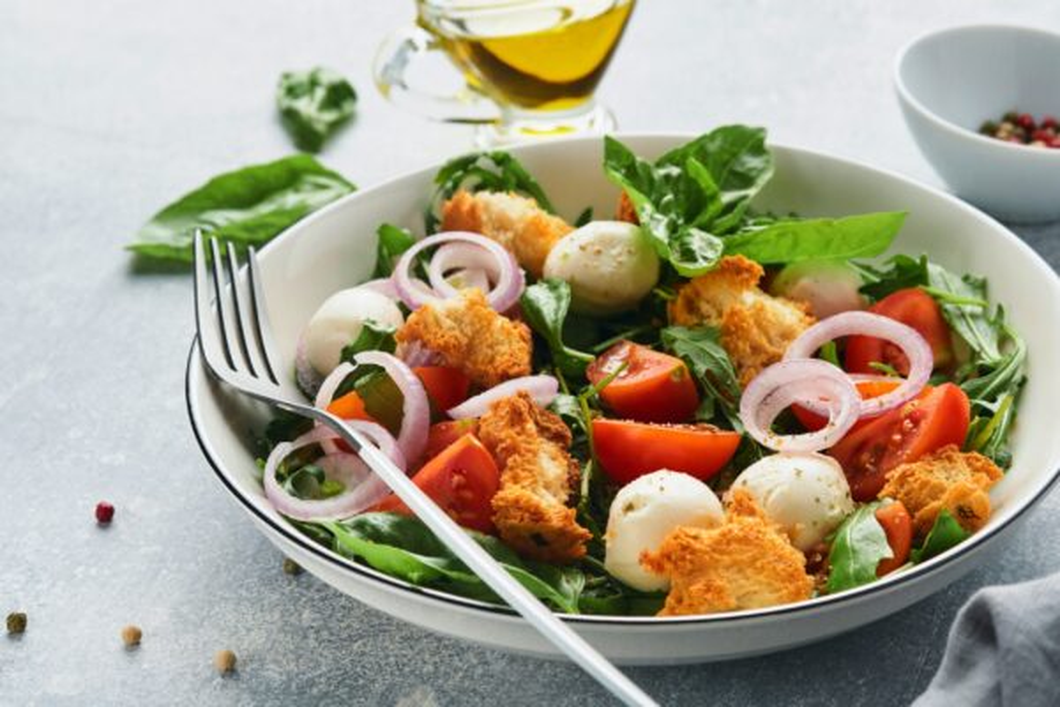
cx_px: 530
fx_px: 2650
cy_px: 354
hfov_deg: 22.6
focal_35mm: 90
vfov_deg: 15.2
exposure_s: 1/160
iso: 160
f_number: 8
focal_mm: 60
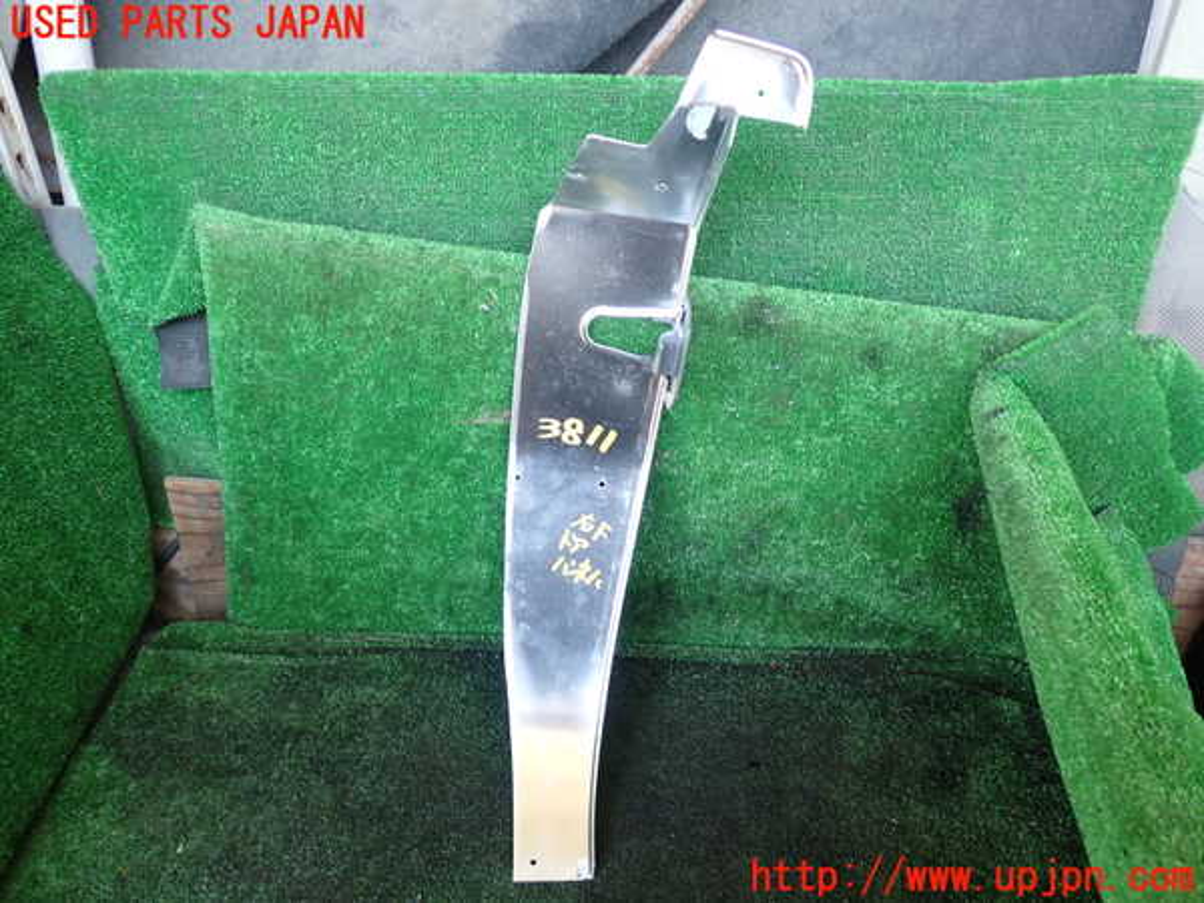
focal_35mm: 30
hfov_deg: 60.0
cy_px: 452
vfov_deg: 46.8
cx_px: 602
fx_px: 1043
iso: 200
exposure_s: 1/60
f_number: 2.3
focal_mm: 5.4
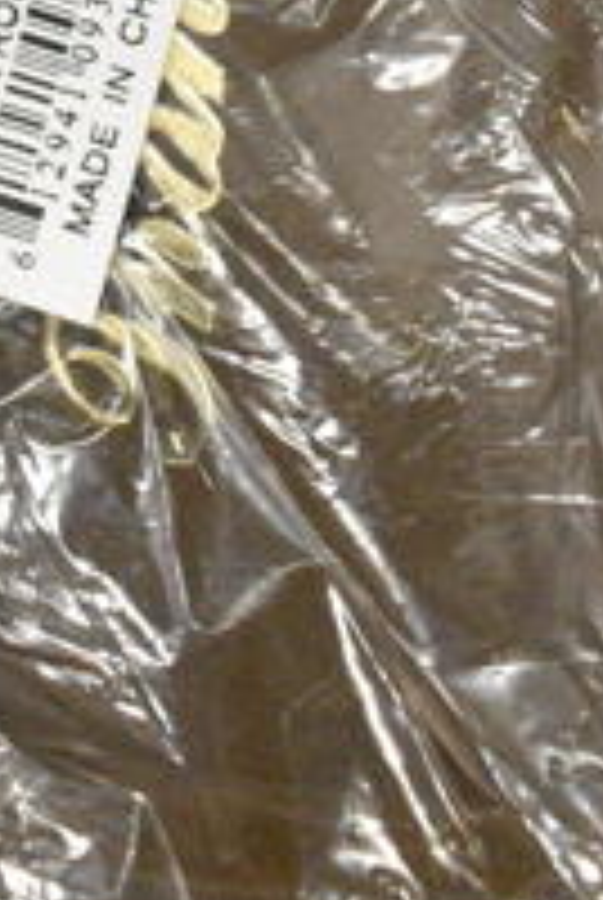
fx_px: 3079
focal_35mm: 123
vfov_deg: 14.9
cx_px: -450
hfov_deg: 10.6
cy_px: -619
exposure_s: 1/125
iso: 6400
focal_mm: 18
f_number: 5.6
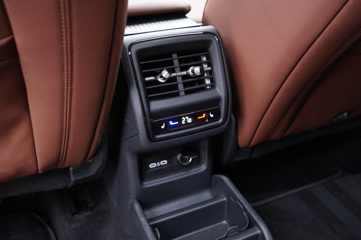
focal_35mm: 36
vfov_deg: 36.9
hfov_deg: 53.1
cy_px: 120
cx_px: 180
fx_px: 361
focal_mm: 24
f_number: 2.8
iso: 1250
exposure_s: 1/40
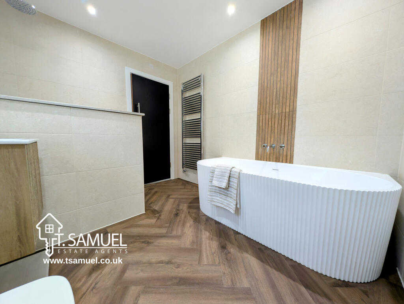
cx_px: 202
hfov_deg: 110.5
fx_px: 140
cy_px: 152
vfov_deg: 94.6
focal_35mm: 12
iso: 41
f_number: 1.95
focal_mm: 2.23
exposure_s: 1/25
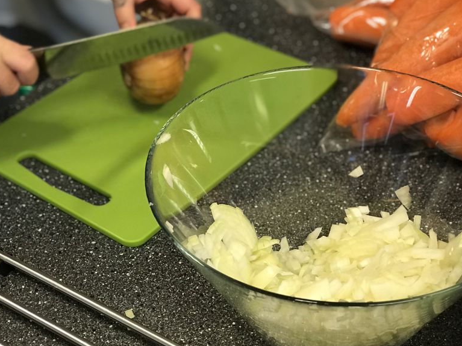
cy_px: 159
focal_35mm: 67
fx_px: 894
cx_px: 207
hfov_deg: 29.0
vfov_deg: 21.9
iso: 200
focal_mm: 6.6
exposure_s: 1/50
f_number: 2.8
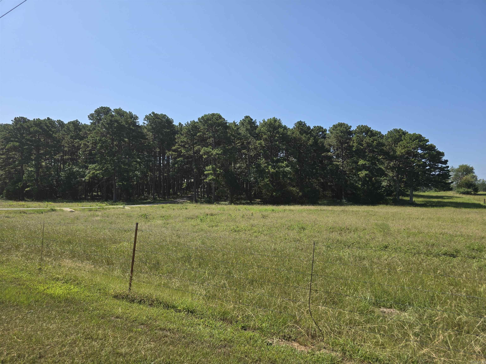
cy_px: 182
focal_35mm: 23
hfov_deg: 73.9
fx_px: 323
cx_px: 243
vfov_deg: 58.9
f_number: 1.7
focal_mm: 6.3
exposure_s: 1/864
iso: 12
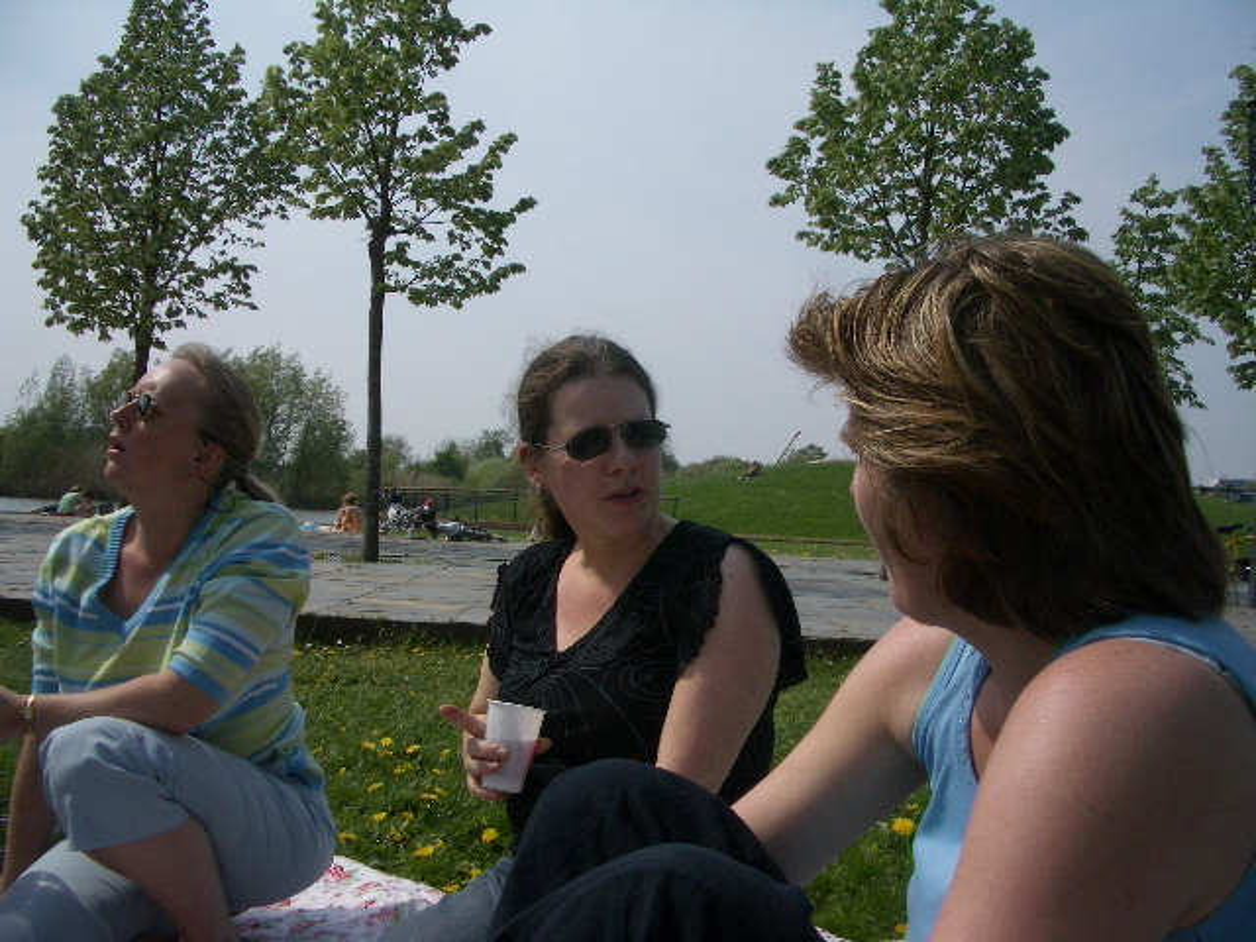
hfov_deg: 52.6
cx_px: 628
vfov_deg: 40.7
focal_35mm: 35
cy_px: 471
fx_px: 1270
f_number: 4.3
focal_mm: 5.8
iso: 50
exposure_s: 1/1000
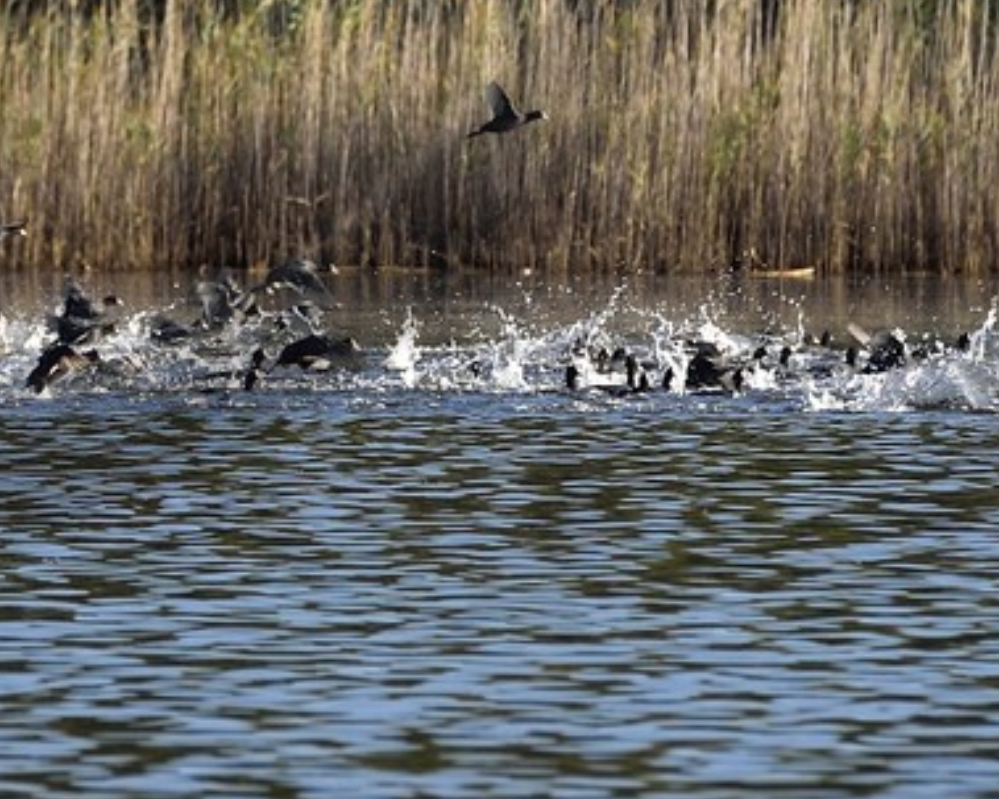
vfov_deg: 1.4
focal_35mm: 1110
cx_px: -274
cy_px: -530
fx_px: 32810
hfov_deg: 1.7
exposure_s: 1/800
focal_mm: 280
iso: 400
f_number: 8
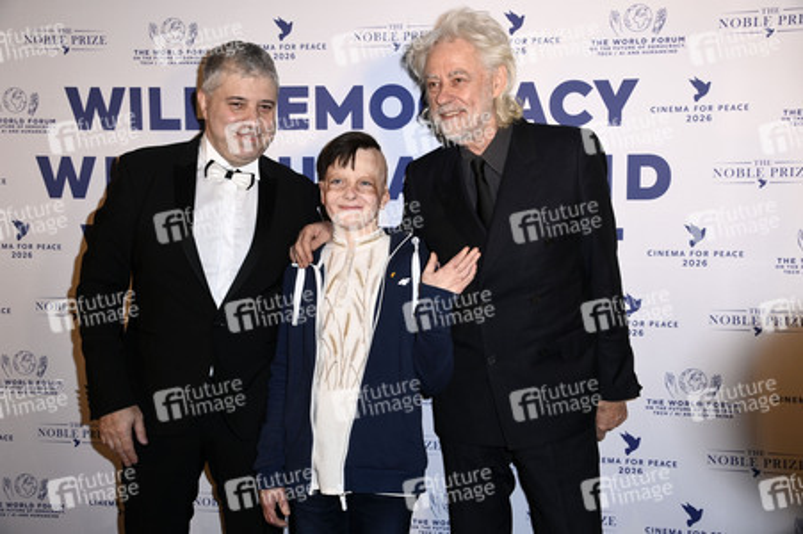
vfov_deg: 29.8
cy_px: 267
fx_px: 1003
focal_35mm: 45
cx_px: 402
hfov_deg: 43.6
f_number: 5.6
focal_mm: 45
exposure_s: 1/250
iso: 500
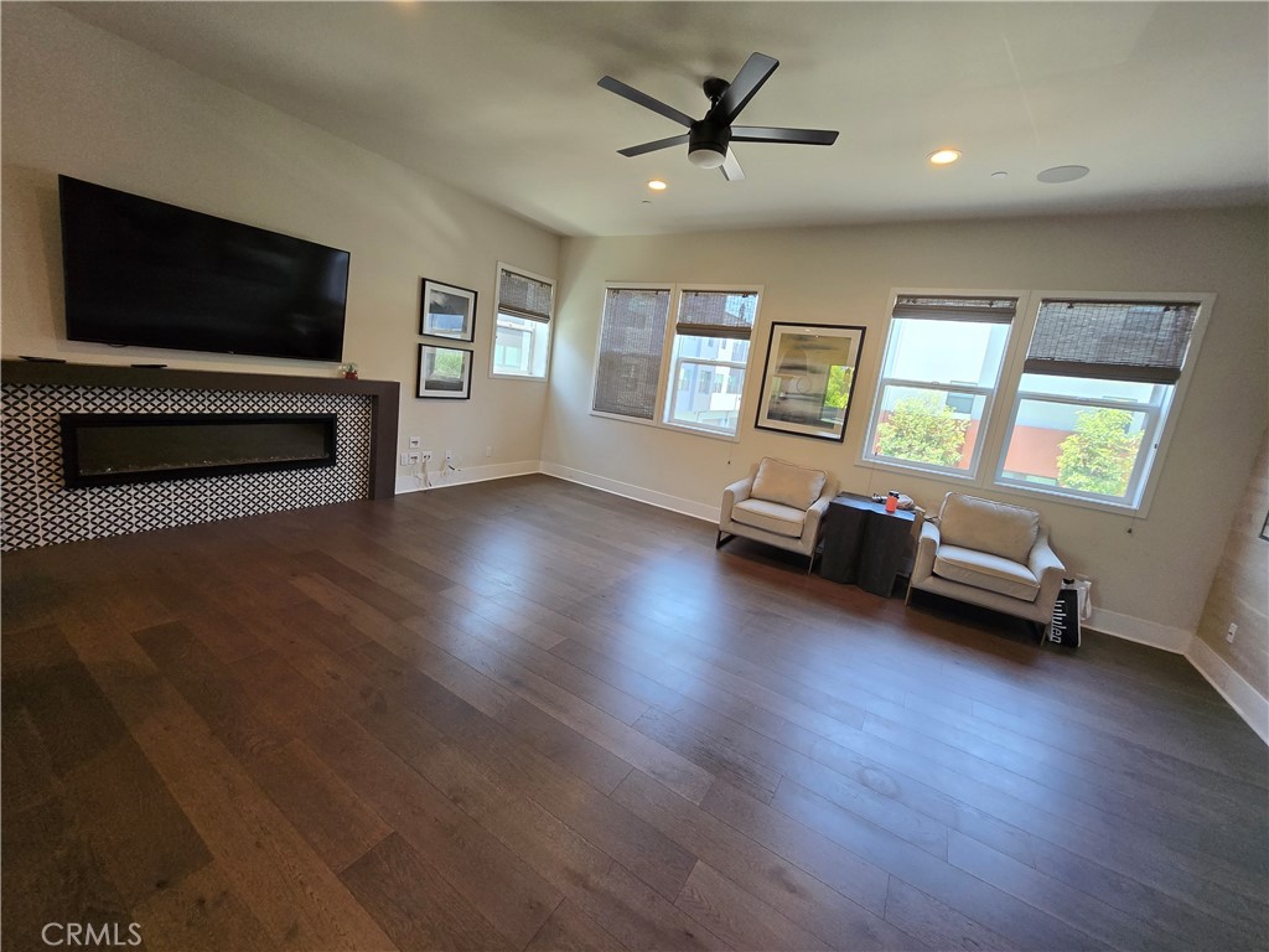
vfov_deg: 89.9
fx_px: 477
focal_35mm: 13
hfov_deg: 106.2
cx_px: 634
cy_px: 476
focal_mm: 1.7
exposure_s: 1/60
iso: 160
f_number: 2.2
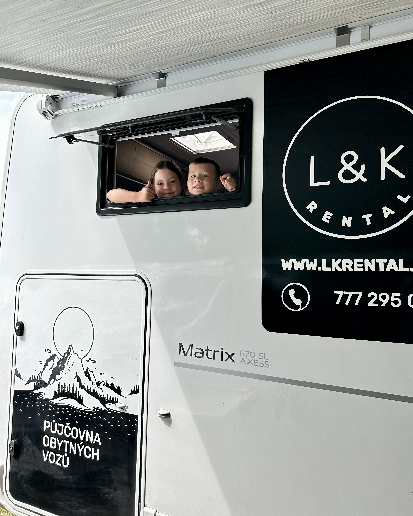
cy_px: 243
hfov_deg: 54.9
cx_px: 208
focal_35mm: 26
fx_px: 397
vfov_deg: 66.0
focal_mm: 6.86
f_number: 1.78
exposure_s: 1/1095
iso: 80
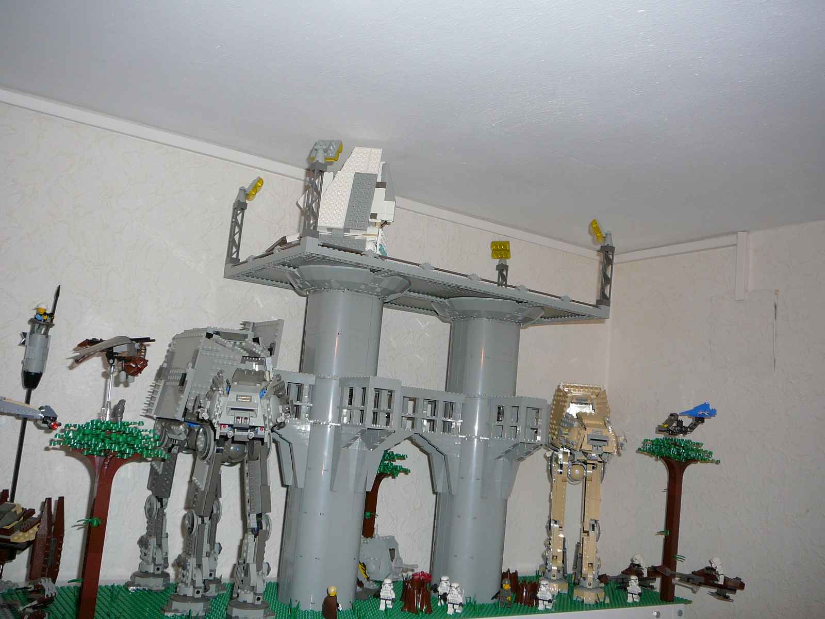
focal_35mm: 35
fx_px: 834
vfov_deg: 40.7
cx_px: 412
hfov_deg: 52.6
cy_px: 310
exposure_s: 1/8
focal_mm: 5.2
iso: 100
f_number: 2.8
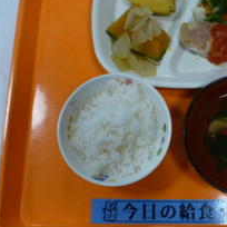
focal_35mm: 47
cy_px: 87
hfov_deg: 35.2
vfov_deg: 35.9
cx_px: 174
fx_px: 349
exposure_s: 1/60
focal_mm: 5.4
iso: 320
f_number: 3.6
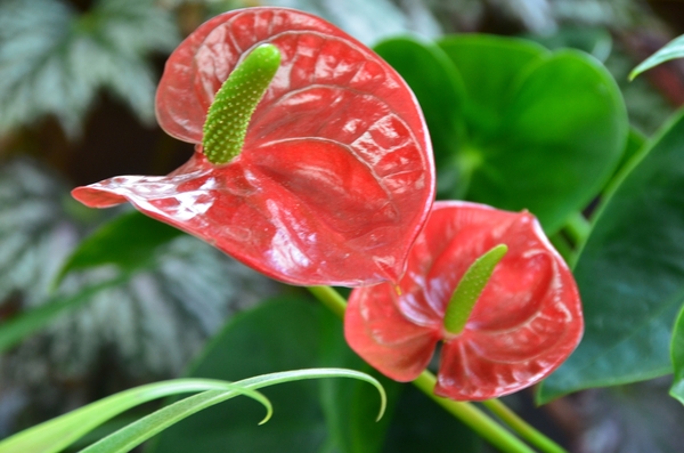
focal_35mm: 300
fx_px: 5686
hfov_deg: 6.9
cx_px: 342
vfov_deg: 4.6
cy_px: 226
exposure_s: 1/25
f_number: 9
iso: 800
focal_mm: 200
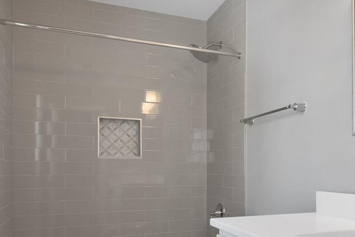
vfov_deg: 37.2
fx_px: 345
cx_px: 241
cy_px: 170
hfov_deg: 53.2
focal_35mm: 35
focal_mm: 8
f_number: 8
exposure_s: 1/13
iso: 400
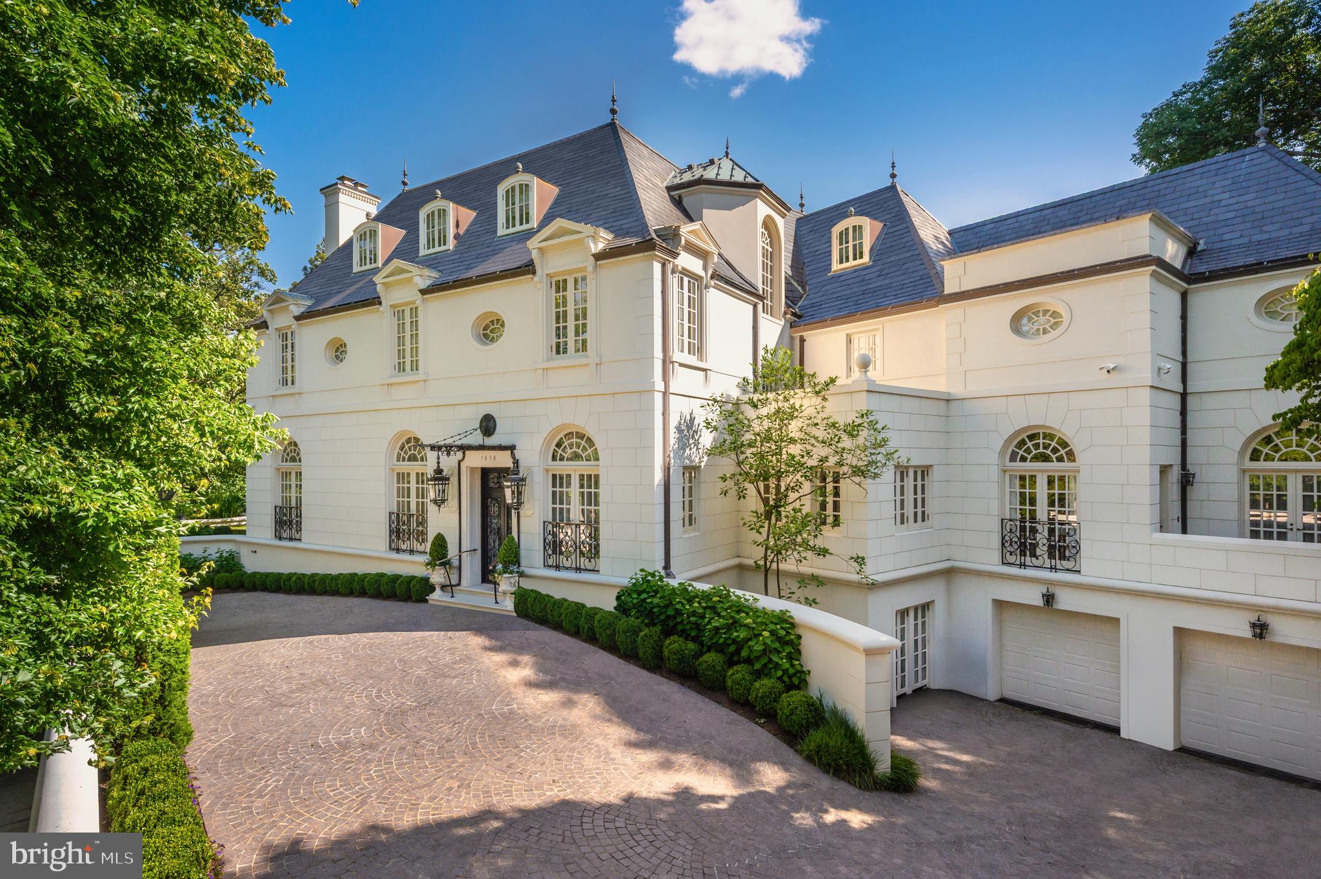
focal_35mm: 18
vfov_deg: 67.3
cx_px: 660
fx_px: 660
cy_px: 440
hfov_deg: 90.0
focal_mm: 18
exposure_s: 1/1250
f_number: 10
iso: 800
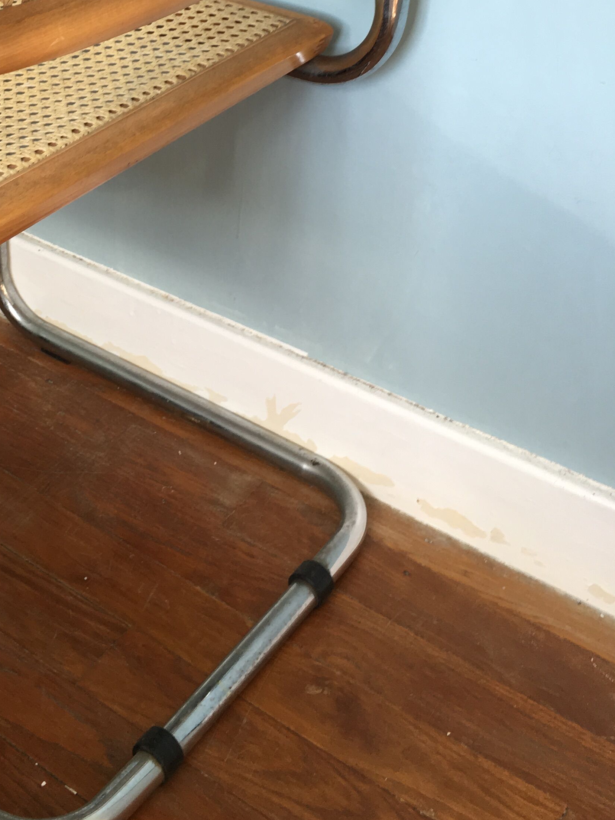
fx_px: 1255
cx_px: 57
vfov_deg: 34.7
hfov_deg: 26.6
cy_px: 131
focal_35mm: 53
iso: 32
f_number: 2.2
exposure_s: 1/50
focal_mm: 4.15
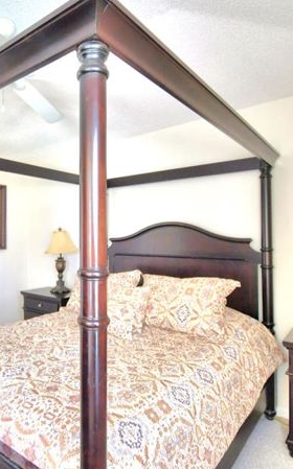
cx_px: 75
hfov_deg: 49.1
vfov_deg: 74.8
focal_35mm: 24
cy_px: 227
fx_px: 307
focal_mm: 10
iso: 450
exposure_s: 1/30
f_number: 4.5
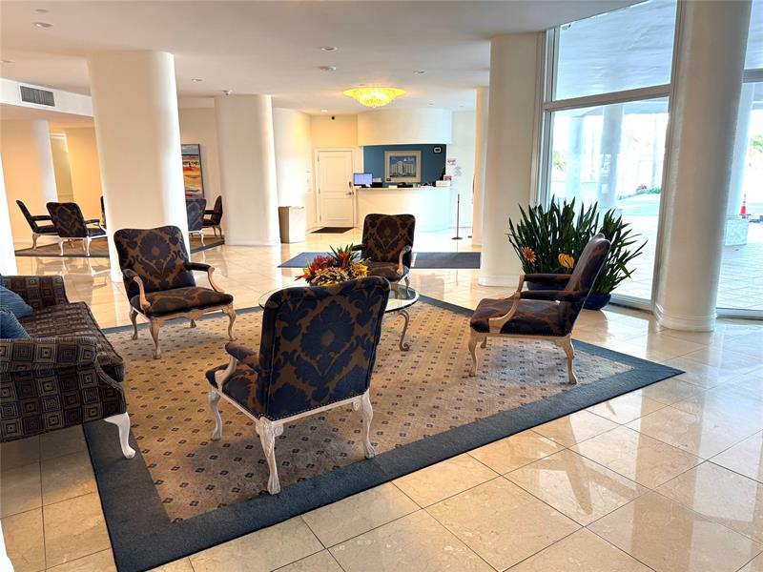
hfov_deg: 71.6
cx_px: 382
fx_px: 529
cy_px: 286
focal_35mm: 24
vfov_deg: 56.8
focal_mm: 6.76
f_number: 1.78
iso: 100
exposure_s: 1/60
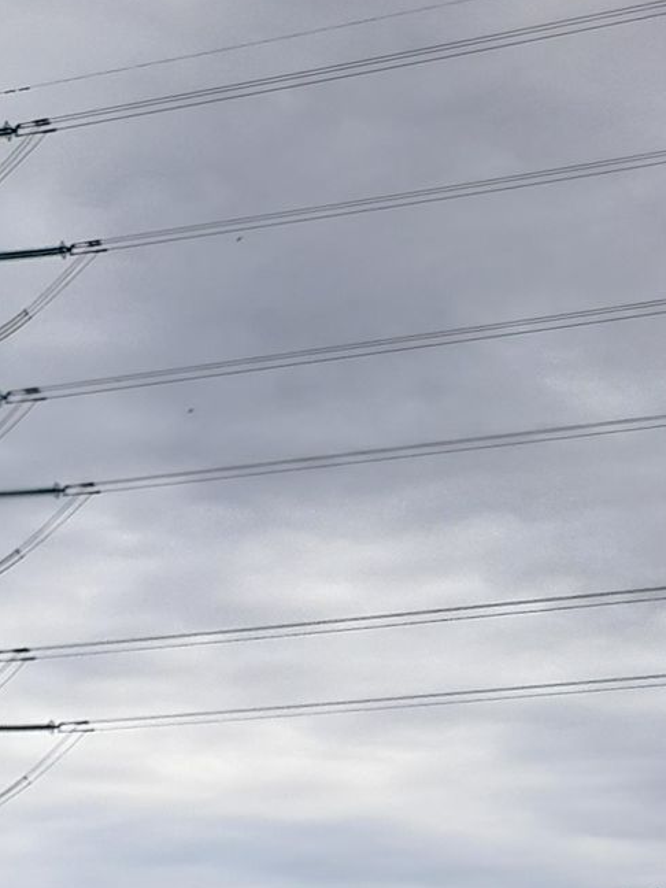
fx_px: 2771
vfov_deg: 15.3
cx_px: -756
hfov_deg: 11.9
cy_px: 1681
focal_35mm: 108
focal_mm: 4.6
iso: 20
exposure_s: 1/416
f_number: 2
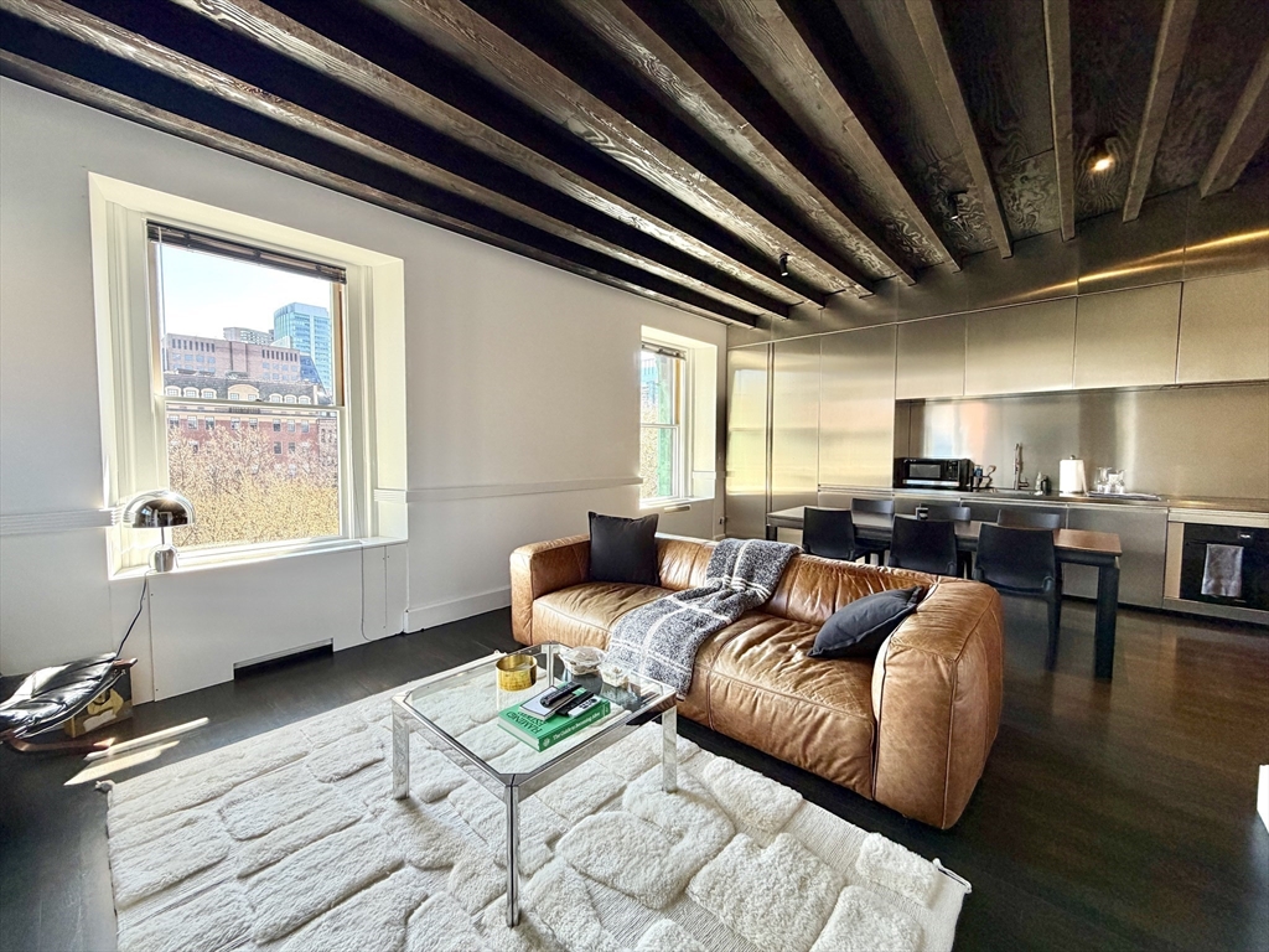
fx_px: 513
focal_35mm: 14
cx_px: 634
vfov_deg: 85.7
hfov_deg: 102.1
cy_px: 476
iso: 160
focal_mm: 2.22
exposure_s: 1/121
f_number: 2.2
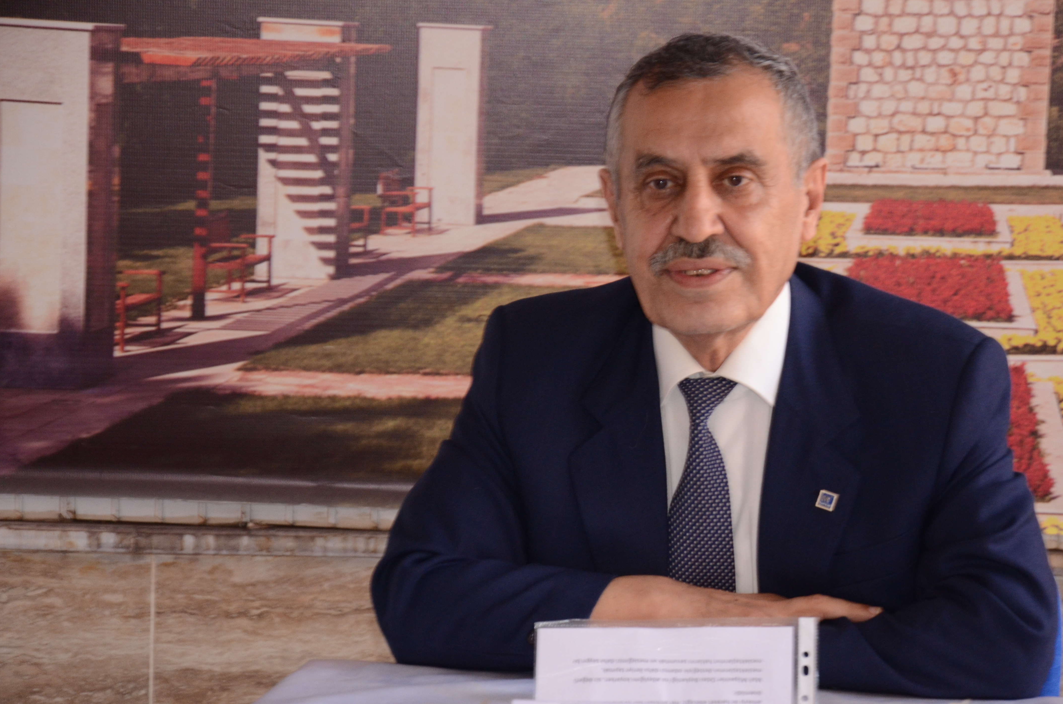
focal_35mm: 148
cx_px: 614
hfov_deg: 13.9
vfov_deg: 9.3
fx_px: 4349
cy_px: 389
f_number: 5.6
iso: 1000
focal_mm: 85
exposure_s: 1/60
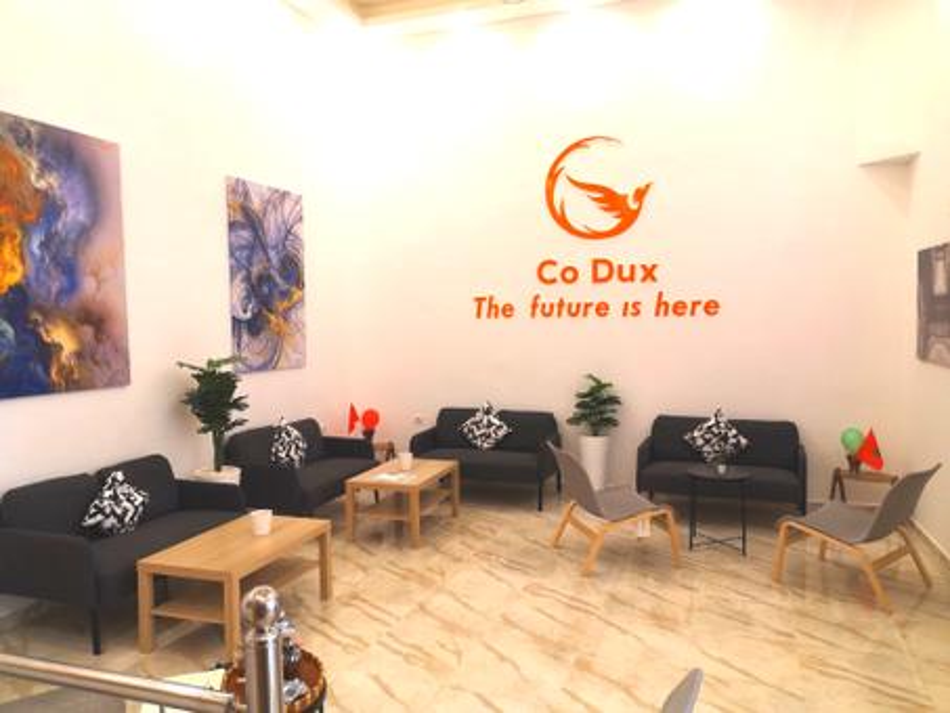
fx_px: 741
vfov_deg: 51.4
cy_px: 356
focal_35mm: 27
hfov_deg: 65.3
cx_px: 475
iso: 64
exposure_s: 1/50
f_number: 1.8
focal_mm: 3.95
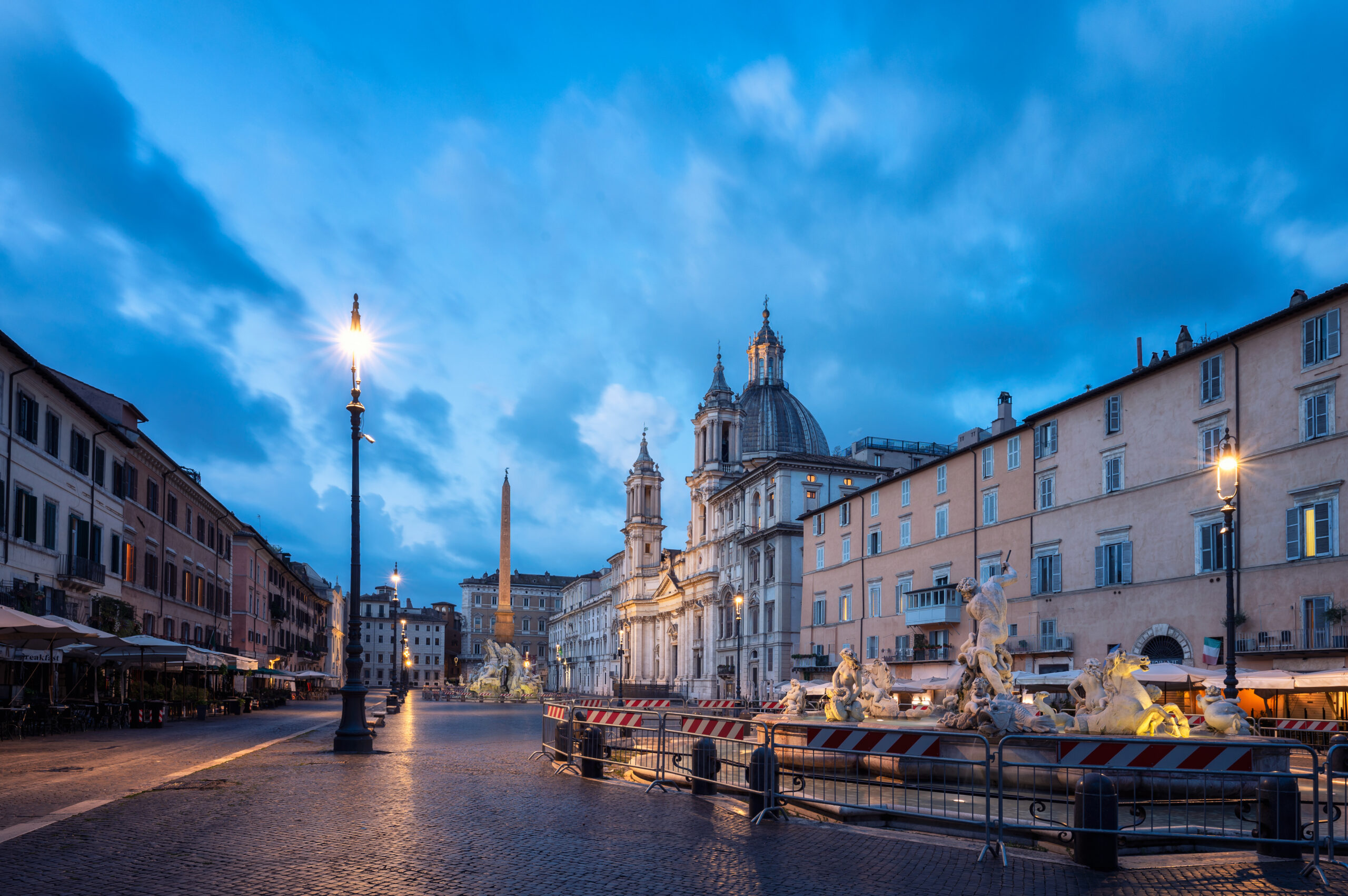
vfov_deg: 61.9
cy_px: 448
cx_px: 674
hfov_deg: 84.0
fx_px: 748
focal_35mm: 20
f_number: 13
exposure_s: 5
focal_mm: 20
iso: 100
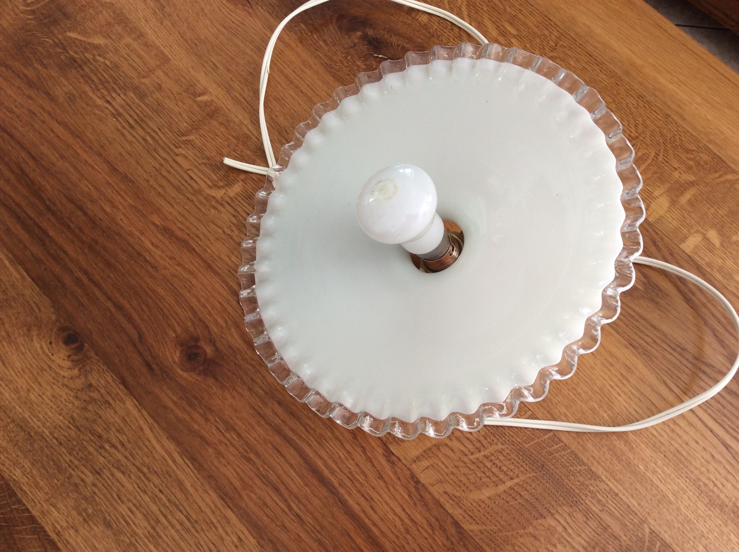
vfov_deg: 44.1
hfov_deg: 56.9
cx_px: 370
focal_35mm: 32
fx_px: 682
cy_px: 276
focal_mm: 3.3
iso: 40
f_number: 2.4
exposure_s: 1/33
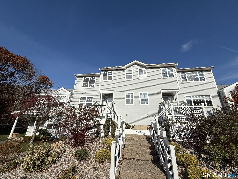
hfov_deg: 102.1
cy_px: 90
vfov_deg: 85.7
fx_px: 96
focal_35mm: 14
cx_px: 119
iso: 40
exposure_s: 1/6803
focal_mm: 2.22
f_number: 2.2
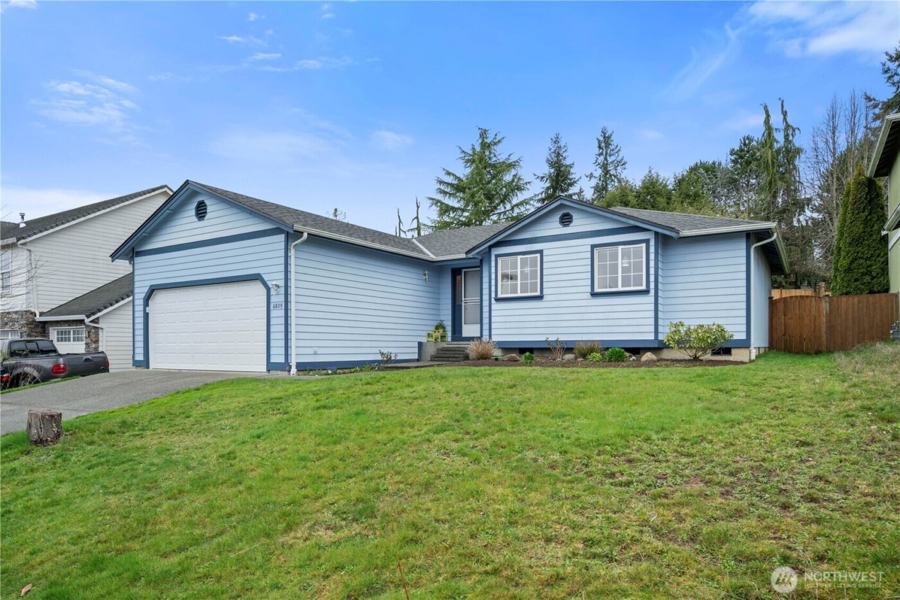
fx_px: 537
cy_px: 300
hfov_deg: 79.9
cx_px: 450
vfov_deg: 58.3
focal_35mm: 22
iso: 200
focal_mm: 21.5
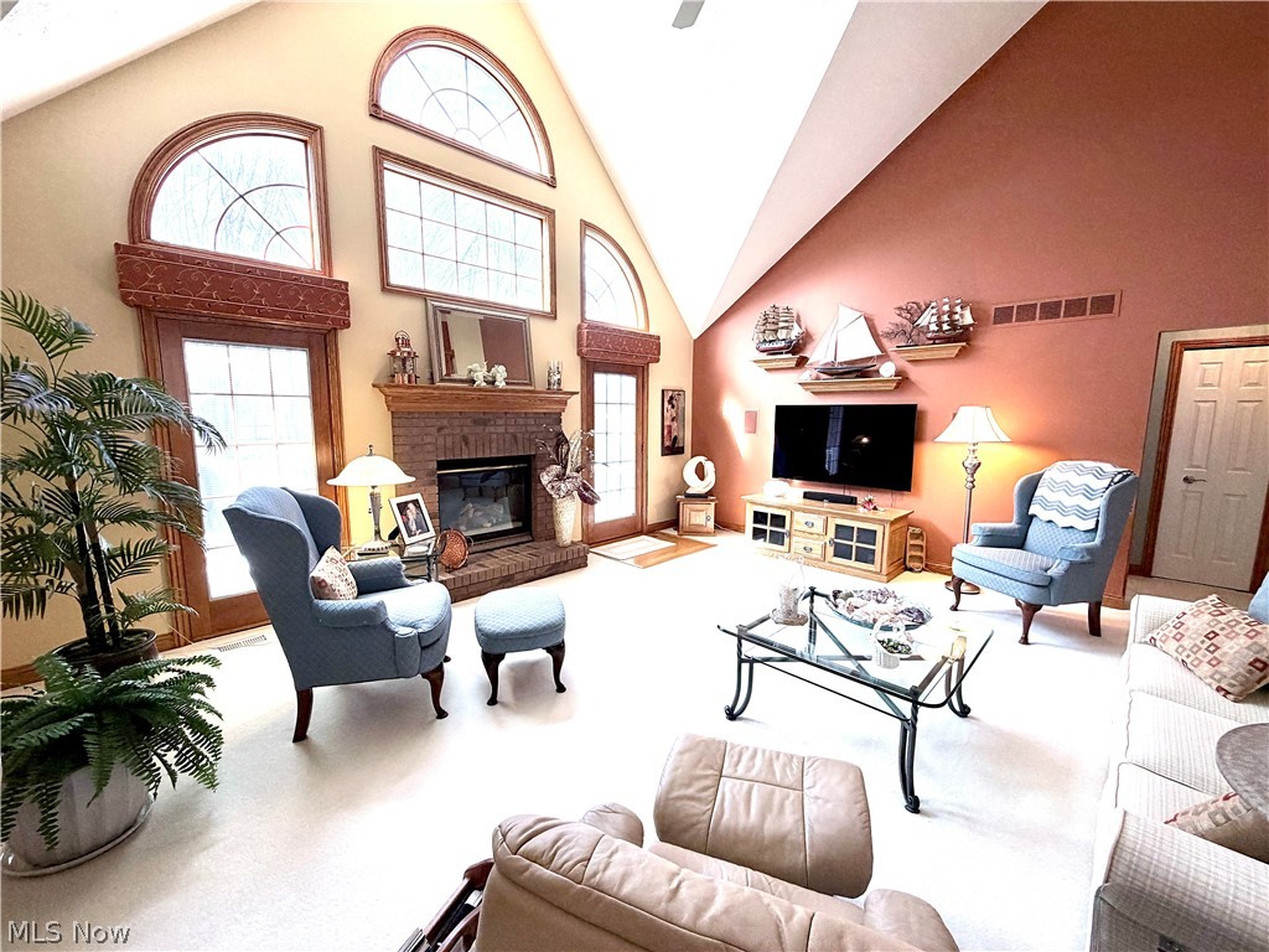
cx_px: 634
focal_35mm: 14
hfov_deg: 102.1
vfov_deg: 85.7
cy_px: 476
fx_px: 513
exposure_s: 1/120
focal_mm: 2.22
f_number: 2.2
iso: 80
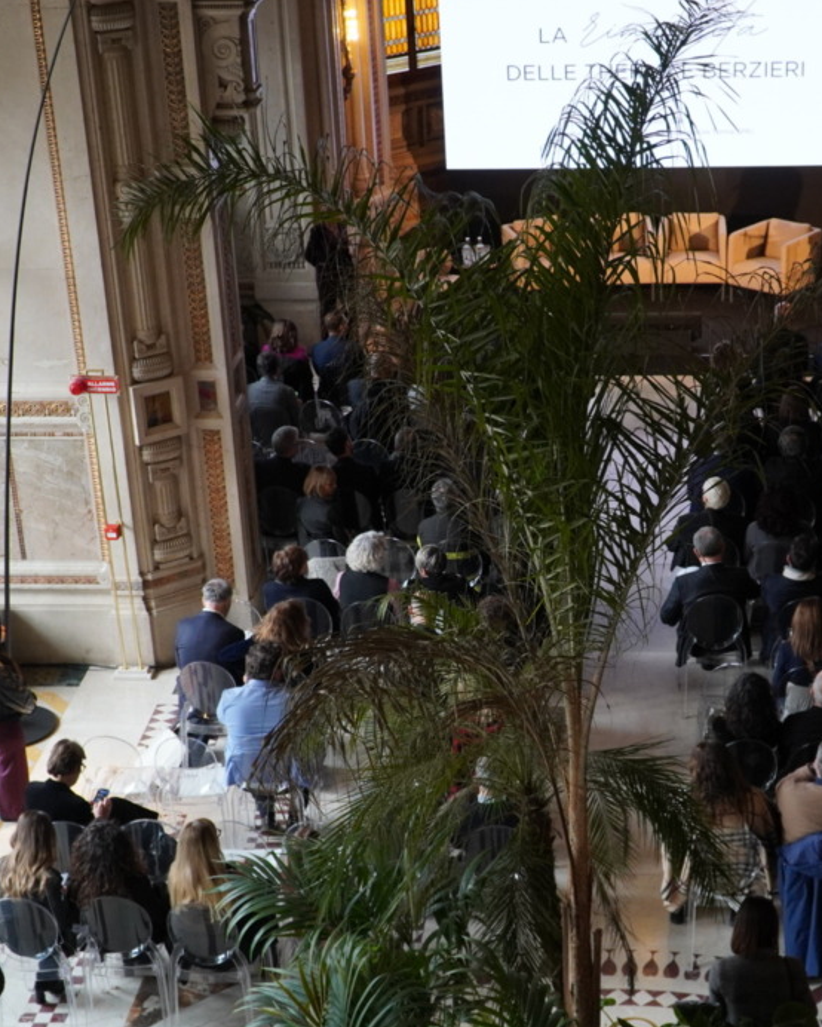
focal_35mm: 60
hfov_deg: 25.2
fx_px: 1820
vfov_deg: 31.5
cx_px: 602
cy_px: 594
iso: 800
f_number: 4
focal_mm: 23
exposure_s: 1/100
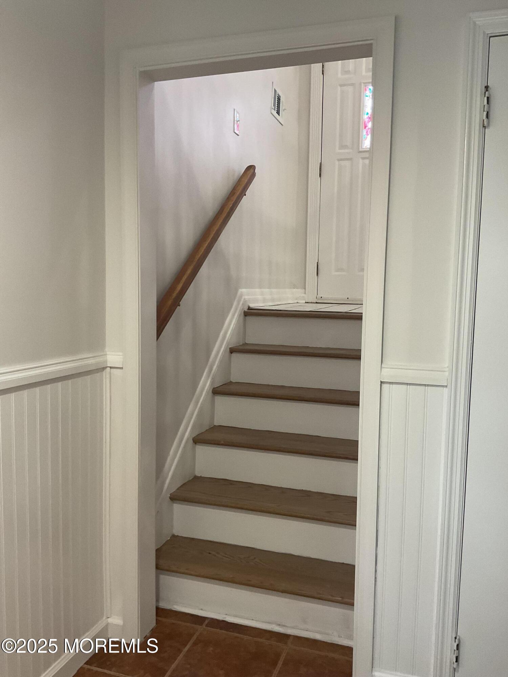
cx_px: 254
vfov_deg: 61.7
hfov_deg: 48.2
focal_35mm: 29
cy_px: 338
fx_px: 567
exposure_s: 1/60
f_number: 1.8
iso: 125
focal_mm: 3
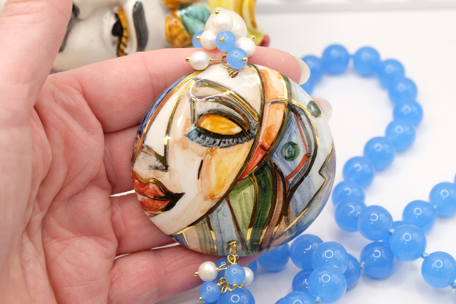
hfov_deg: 25.1
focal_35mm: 81
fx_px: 1026
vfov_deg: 16.9
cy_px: 152
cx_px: 230
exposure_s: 1/50
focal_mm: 52.4
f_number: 8
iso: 1250
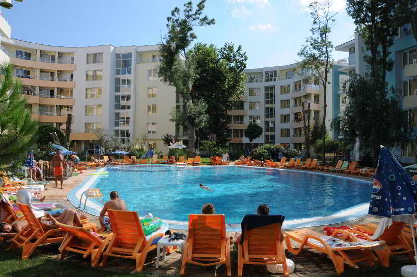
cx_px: 208
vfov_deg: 47.8
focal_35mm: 27
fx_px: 312
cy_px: 138
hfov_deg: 67.5
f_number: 9
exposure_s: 1/320
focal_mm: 18
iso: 200
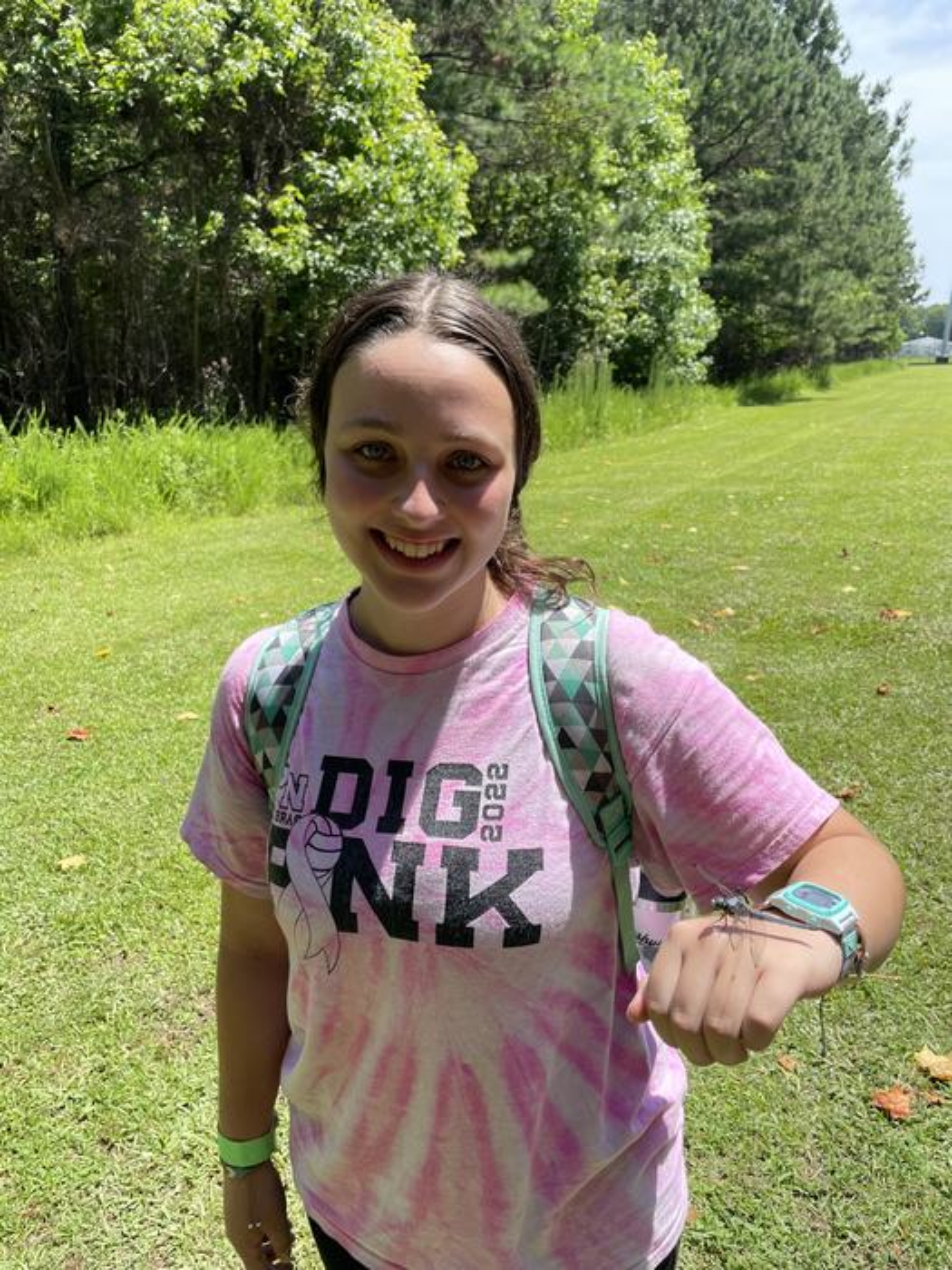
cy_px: 635
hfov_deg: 53.1
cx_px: 476
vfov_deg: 67.3
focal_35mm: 26
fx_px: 953
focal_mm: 4.2
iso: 32
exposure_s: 1/1319
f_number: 1.6
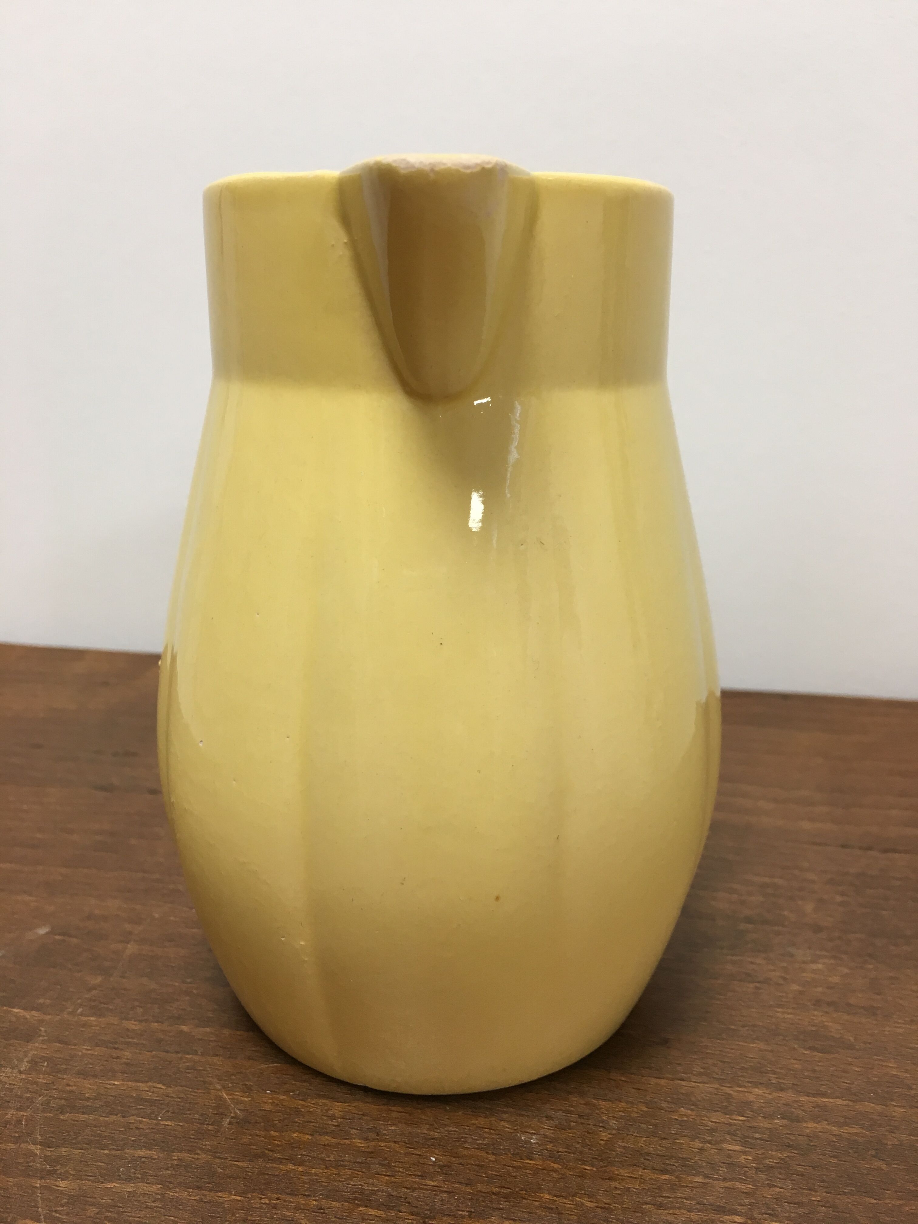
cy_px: 612
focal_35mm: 29
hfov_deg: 48.2
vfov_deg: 61.7
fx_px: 1025
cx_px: 459
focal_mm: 4.15
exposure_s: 1/33
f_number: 2.2
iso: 64
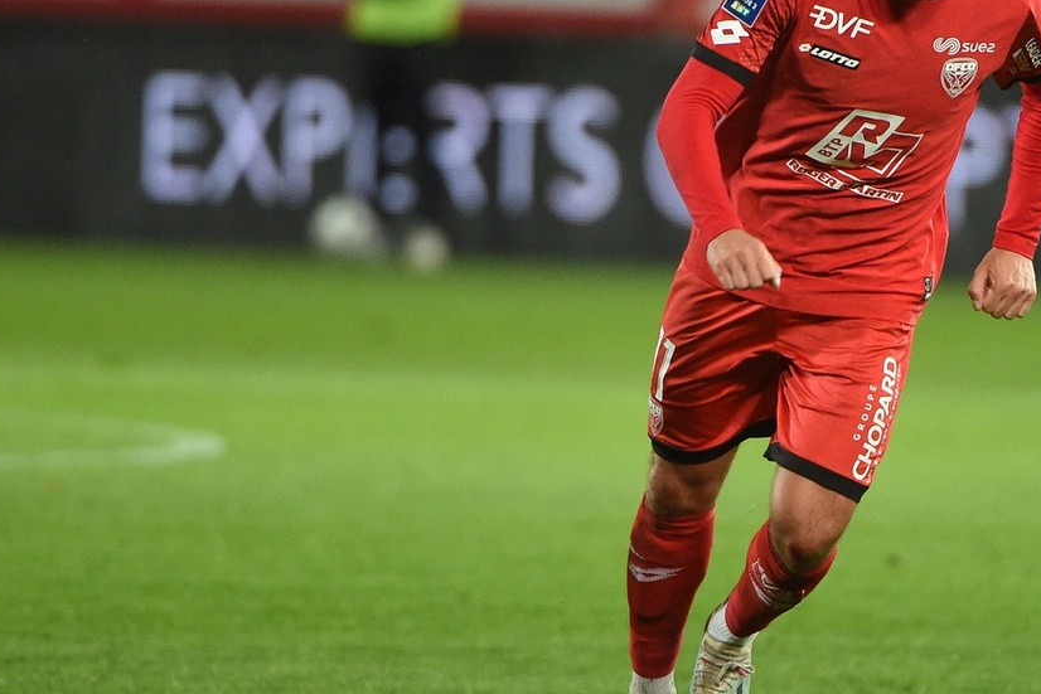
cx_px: 870
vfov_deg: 1.8
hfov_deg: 2.7
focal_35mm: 775
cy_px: 237
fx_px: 22413
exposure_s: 1/800
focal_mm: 400
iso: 4000
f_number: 4
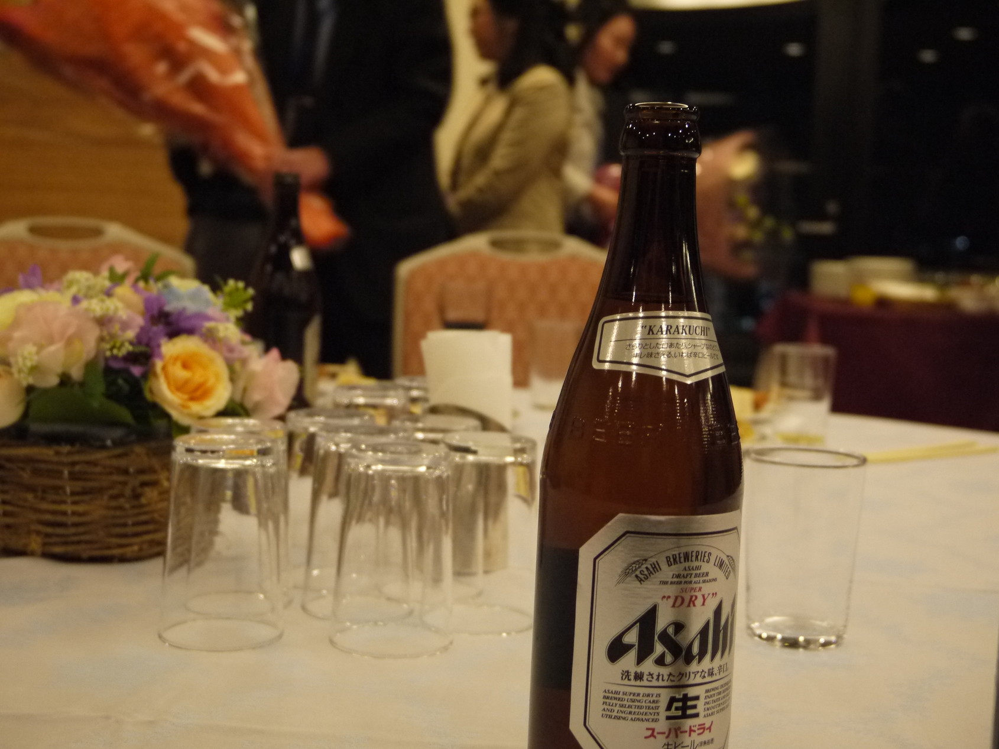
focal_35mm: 50
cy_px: 374
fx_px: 1443
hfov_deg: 38.2
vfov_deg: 29.1
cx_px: 500
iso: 800
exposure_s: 1/50
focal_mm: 25
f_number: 4.9
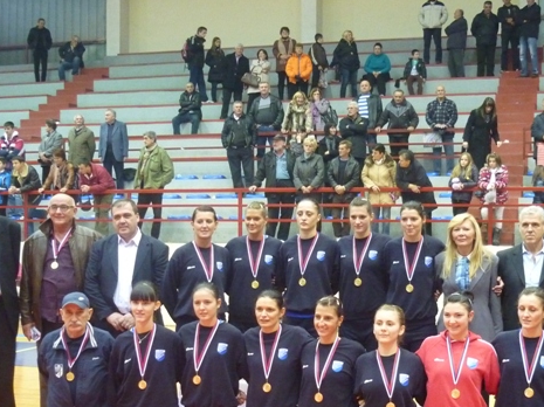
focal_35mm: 62
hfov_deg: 31.1
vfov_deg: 23.5
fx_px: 974
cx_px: 324
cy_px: 276
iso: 800
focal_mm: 7.4
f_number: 3.1
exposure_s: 1/30
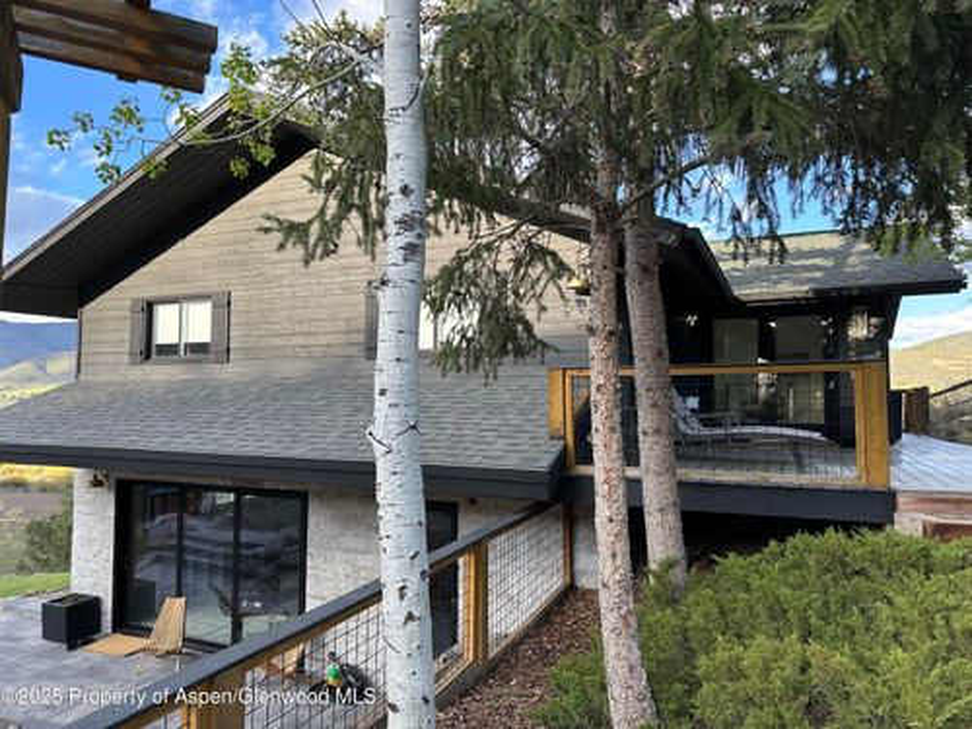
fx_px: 674
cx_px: 486
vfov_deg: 56.8
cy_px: 364
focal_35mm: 24
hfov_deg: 71.6
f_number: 1.78
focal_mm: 6.86
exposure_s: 1/437
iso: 80
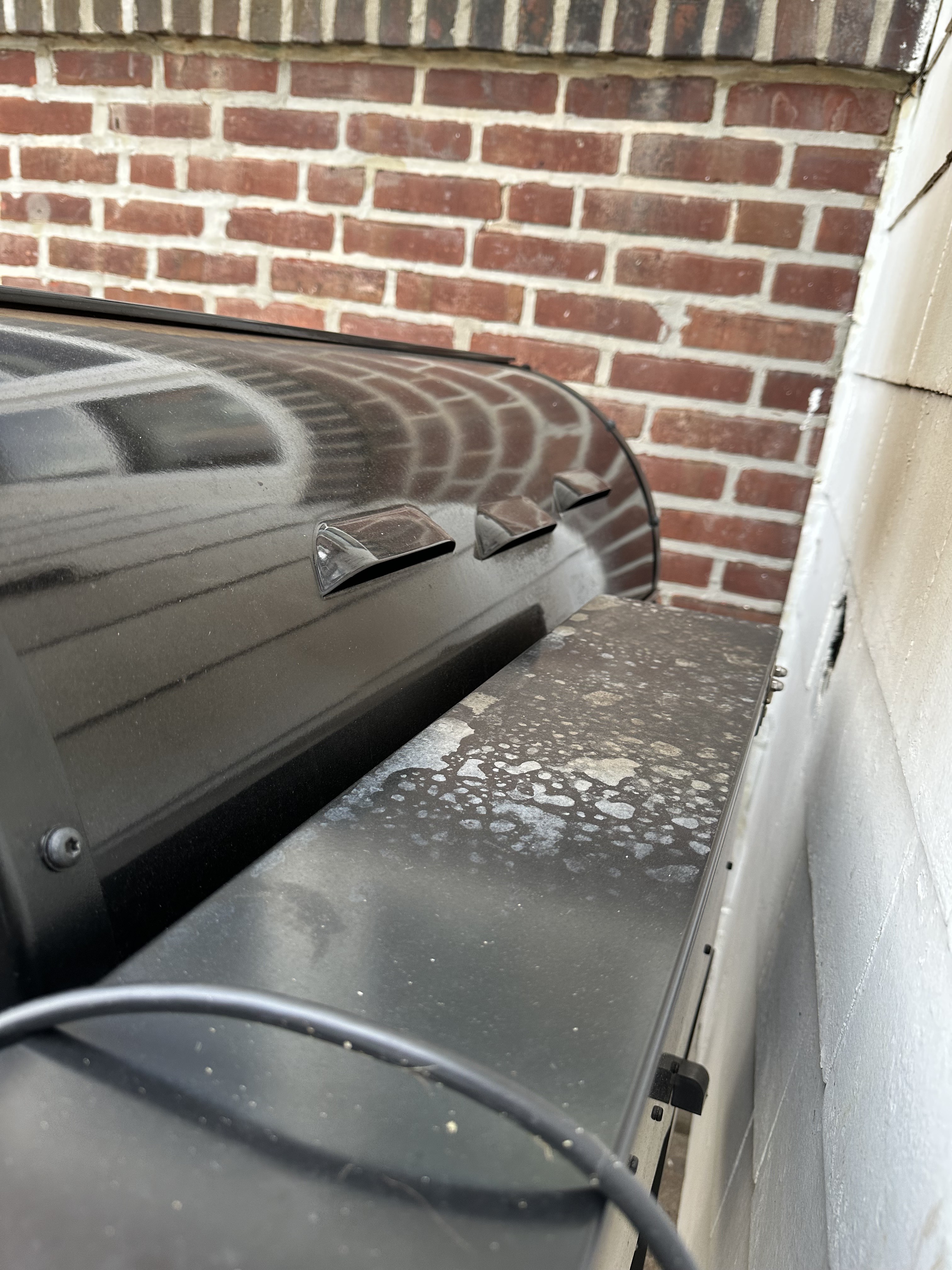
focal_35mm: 24
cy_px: 635
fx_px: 880
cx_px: 476
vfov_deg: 71.6
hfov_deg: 56.8
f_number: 1.78
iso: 125
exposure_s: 1/121
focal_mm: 6.86
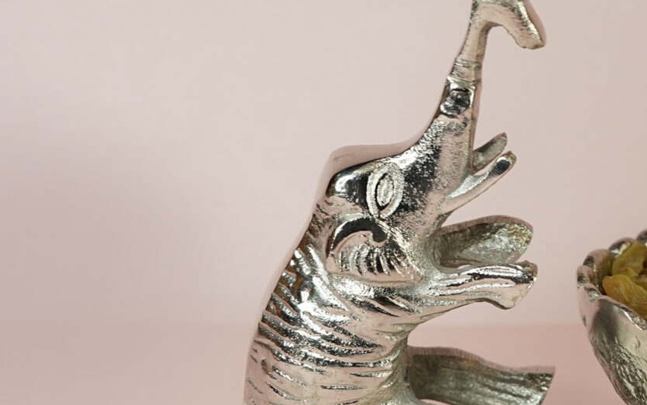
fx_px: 2751
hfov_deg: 13.3
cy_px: 150
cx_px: 608
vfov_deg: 8.4
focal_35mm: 156
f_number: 4.5
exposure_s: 1/125
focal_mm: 50
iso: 250
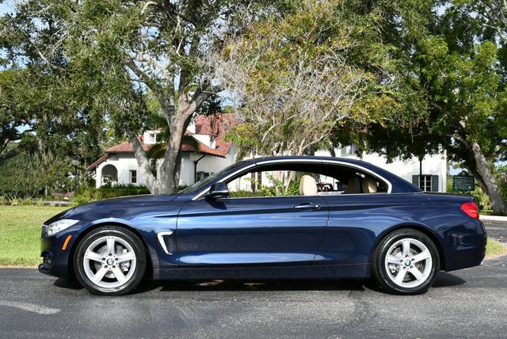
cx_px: 254
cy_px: 170
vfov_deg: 30.6
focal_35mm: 44
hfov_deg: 44.5
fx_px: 620
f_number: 8
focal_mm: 22
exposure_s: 1/250
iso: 110
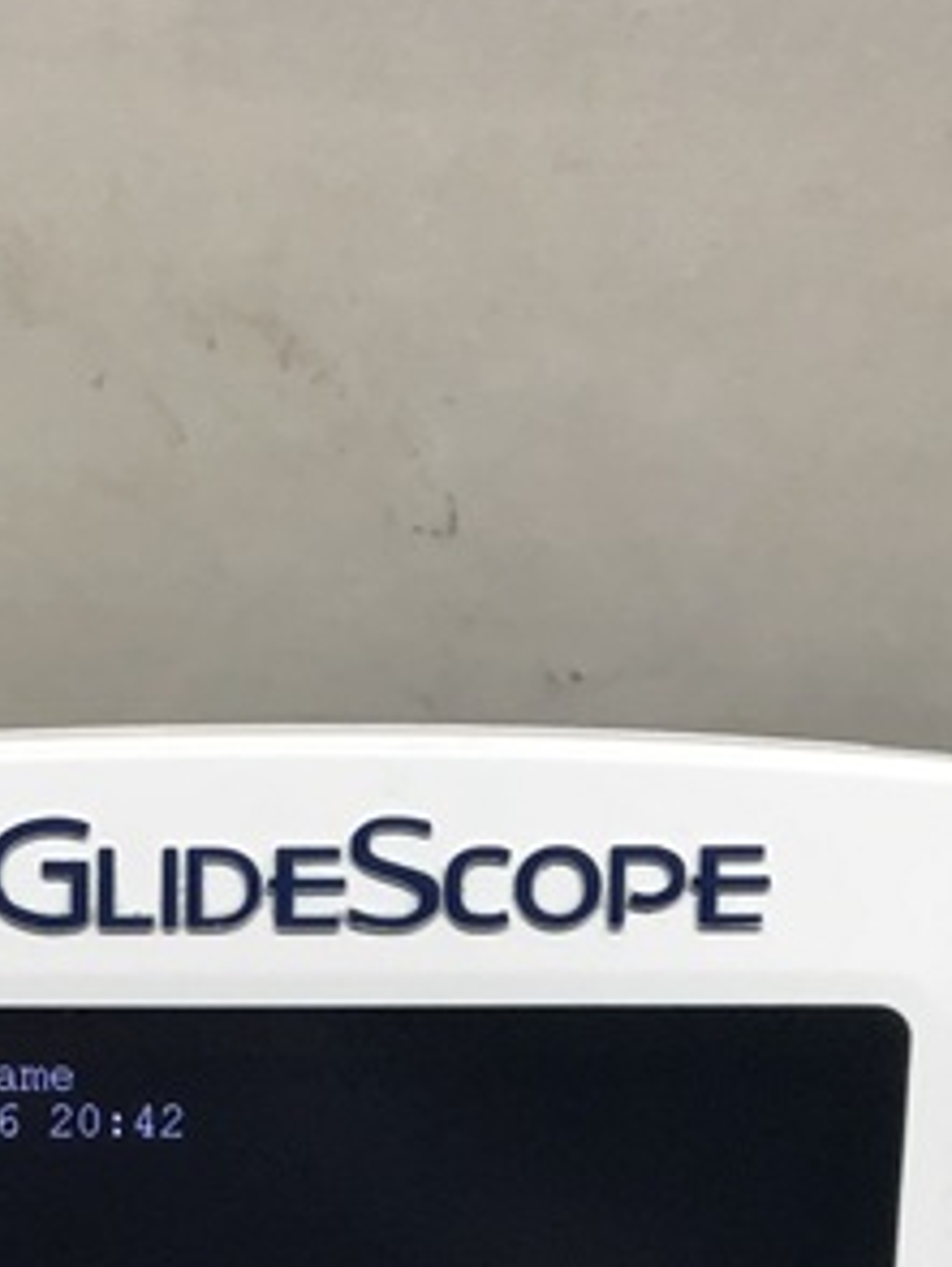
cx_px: 78
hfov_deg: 15.2
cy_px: 1763
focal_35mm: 96
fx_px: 3515
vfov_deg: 18.6
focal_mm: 3.99
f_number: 1.8
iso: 64
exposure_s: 1/120
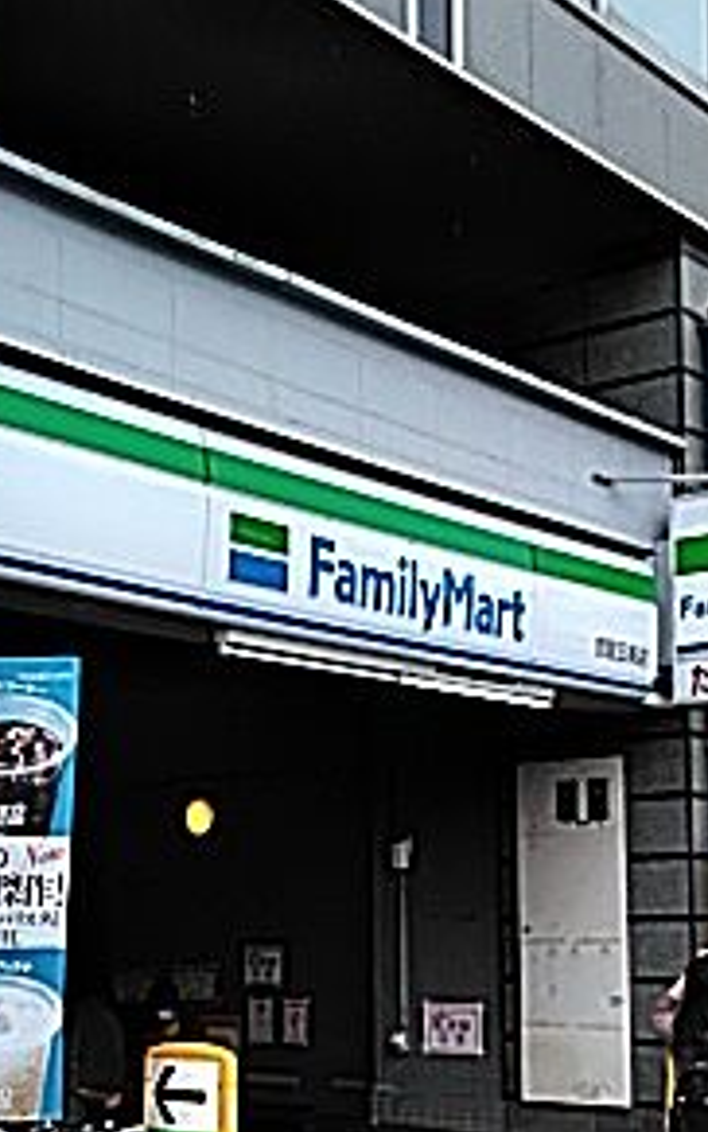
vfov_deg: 32.1
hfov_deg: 20.6
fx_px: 1944
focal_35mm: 63
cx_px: 315
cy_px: 797
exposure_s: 1/368
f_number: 2.2
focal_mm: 3.46
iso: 60
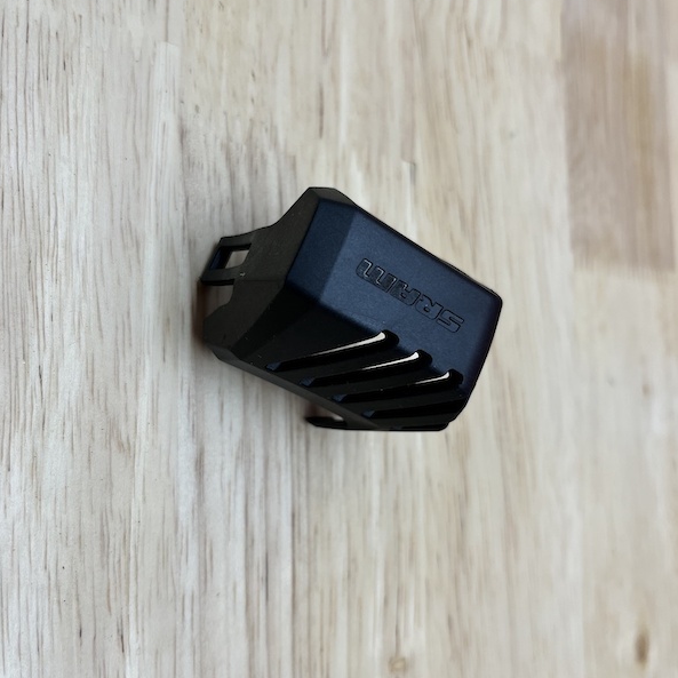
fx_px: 687
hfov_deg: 52.5
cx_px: 336
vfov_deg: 52.5
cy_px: 330
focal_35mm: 31
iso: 40
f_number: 1.6
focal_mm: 5.1
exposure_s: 1/120
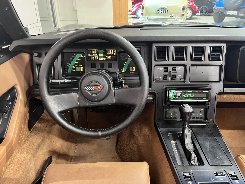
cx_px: 122
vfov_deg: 53.1
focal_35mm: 26
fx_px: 184
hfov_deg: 67.3
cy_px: 92
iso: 500
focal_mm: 5.1
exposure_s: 1/44
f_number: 1.6
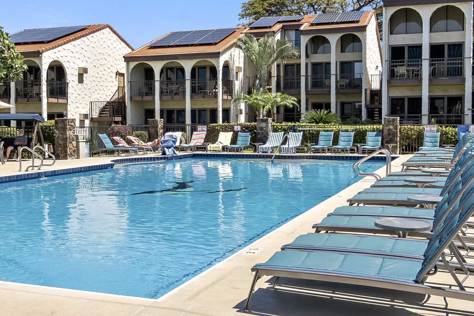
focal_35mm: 44
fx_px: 579
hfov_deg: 44.4
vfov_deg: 30.5
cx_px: 205
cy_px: 137
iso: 250
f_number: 8
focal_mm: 16
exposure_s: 1/1250
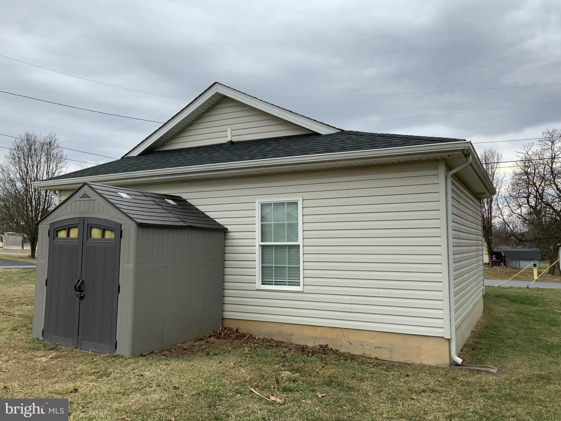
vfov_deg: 48.2
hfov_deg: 61.7
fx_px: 470
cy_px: 210
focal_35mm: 29
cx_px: 280
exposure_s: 1/504
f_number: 1.8
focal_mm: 3
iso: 16
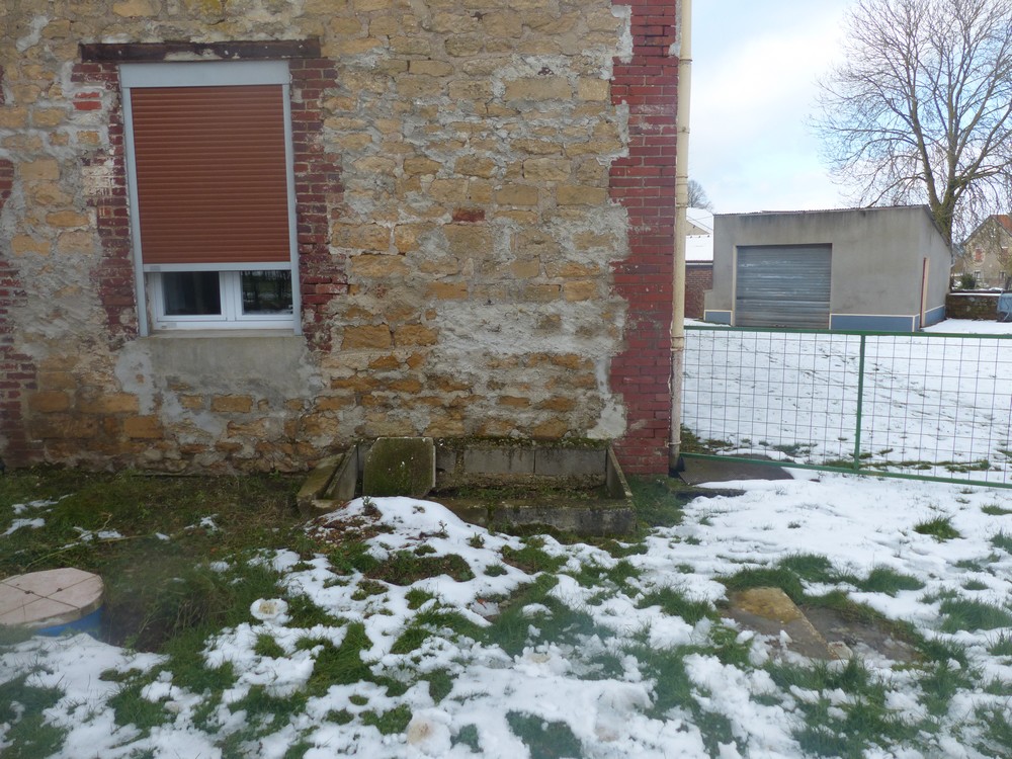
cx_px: 506
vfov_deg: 54.9
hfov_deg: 69.4
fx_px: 731
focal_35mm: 25
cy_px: 380
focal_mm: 4.5
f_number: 2.8
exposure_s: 1/500
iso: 100
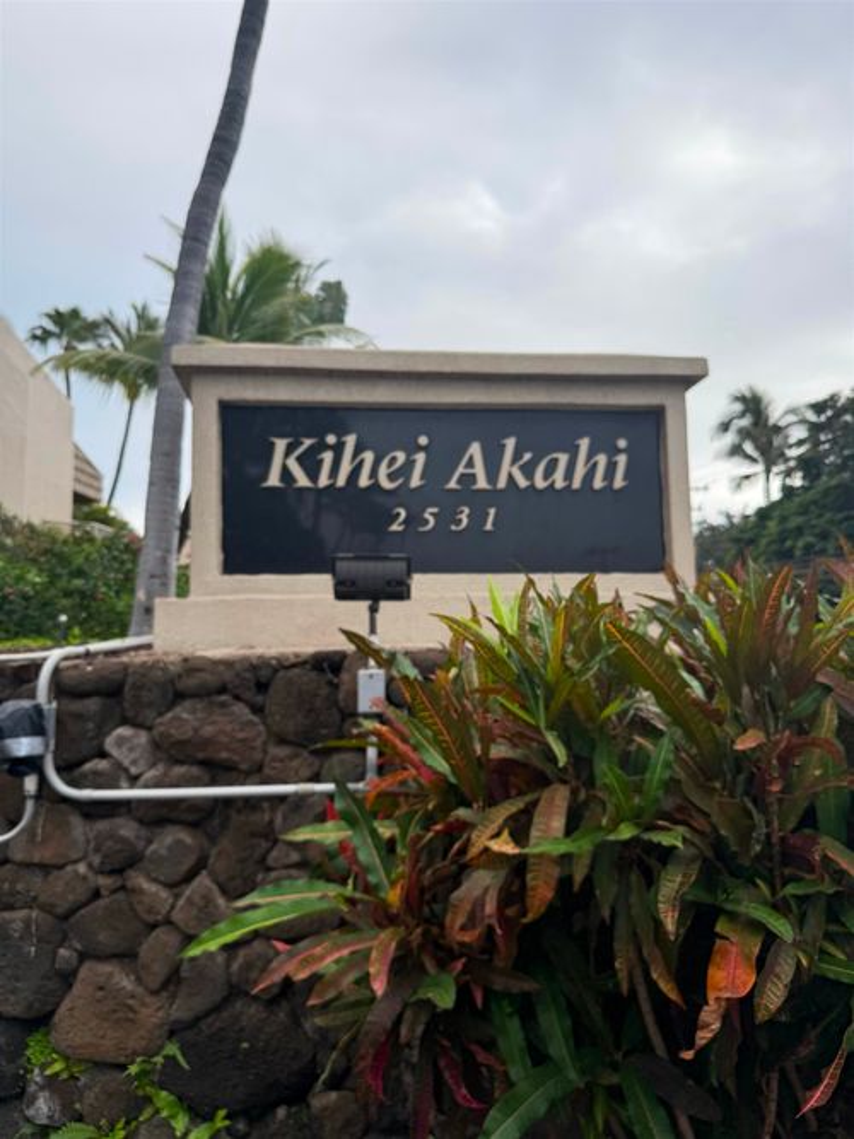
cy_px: 570
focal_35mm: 24
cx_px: 427
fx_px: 790
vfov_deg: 71.6
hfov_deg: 56.8
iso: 80
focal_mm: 6.76
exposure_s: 1/1901
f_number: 1.78
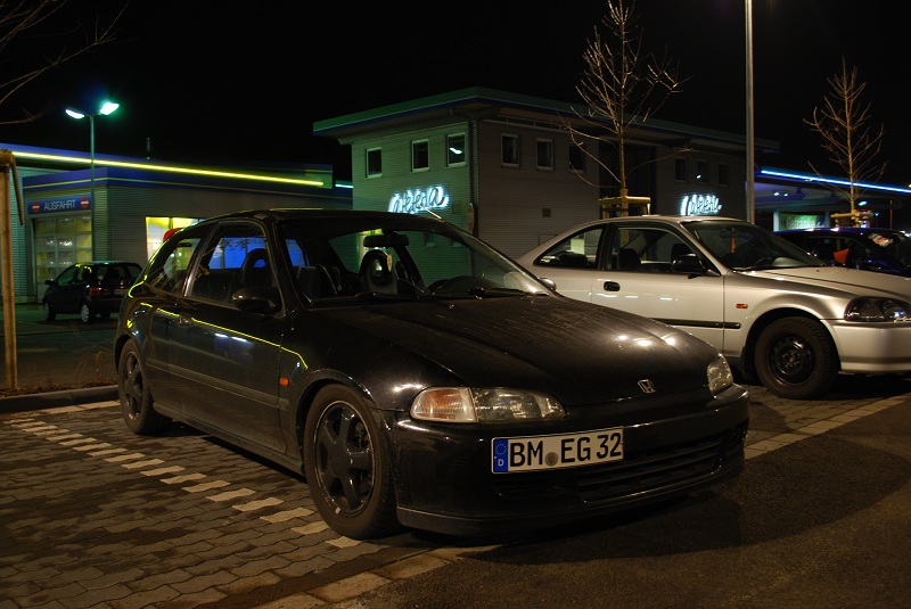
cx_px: 456
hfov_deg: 57.2
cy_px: 304
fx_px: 836
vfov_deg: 40.0
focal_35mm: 33
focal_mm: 22
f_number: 4
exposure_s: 1/1.6
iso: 200
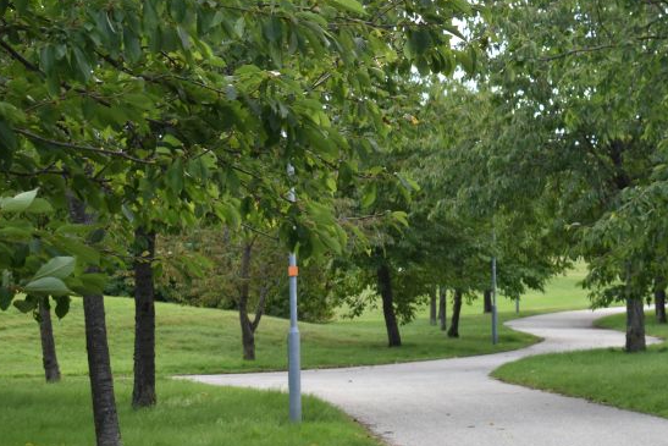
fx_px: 2190
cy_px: 263
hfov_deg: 17.3
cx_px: 495
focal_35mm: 118
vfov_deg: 11.6
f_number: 5.6
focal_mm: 42
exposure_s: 1/250
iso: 200
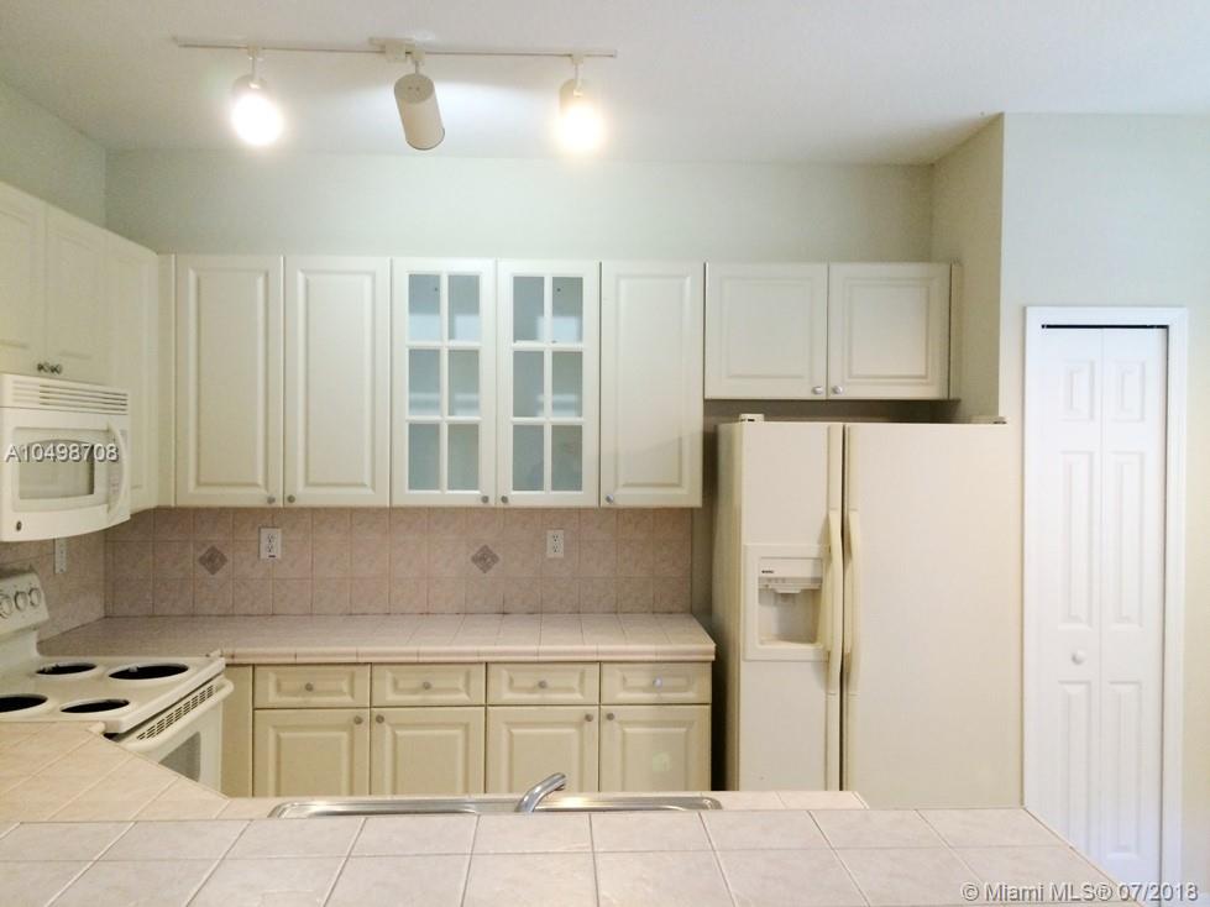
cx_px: 605
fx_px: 1014
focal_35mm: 29
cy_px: 454
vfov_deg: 48.2
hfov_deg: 61.7
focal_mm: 4.15
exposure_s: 1/30
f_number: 2.2
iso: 160
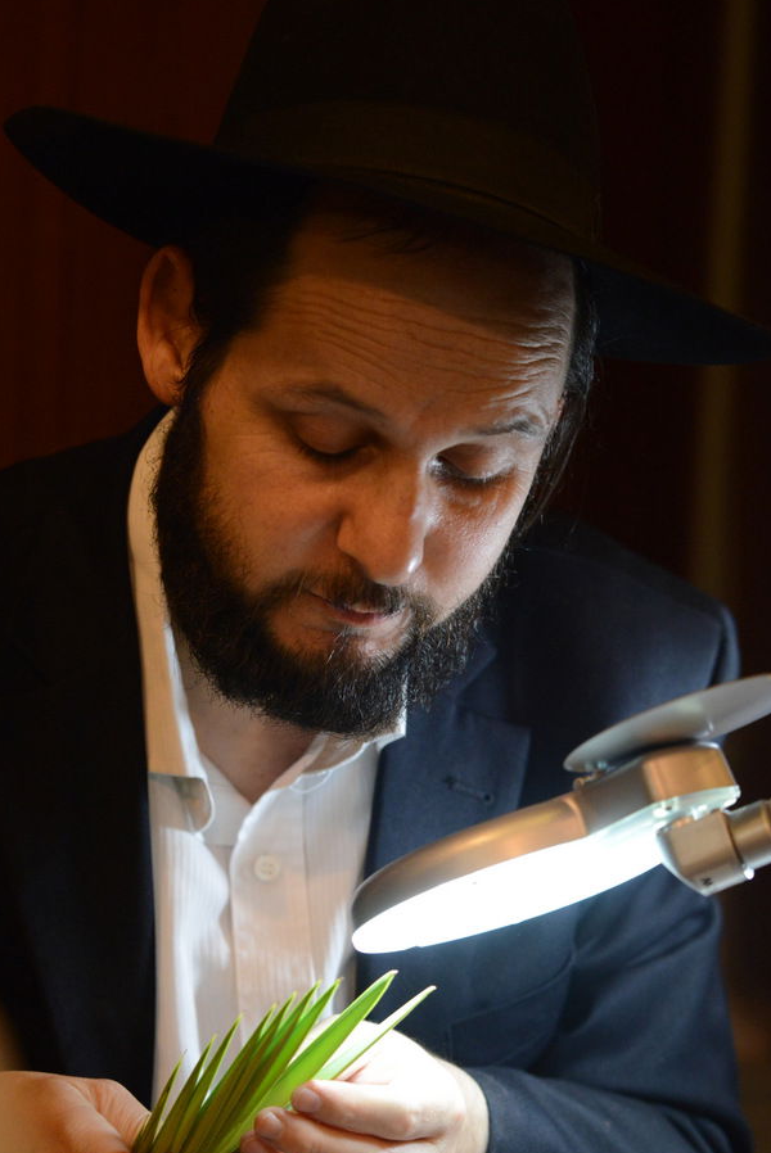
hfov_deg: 12.0
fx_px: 3656
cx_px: 351
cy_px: 638
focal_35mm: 114
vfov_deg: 17.9
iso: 4000
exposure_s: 1/400
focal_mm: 100
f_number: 4
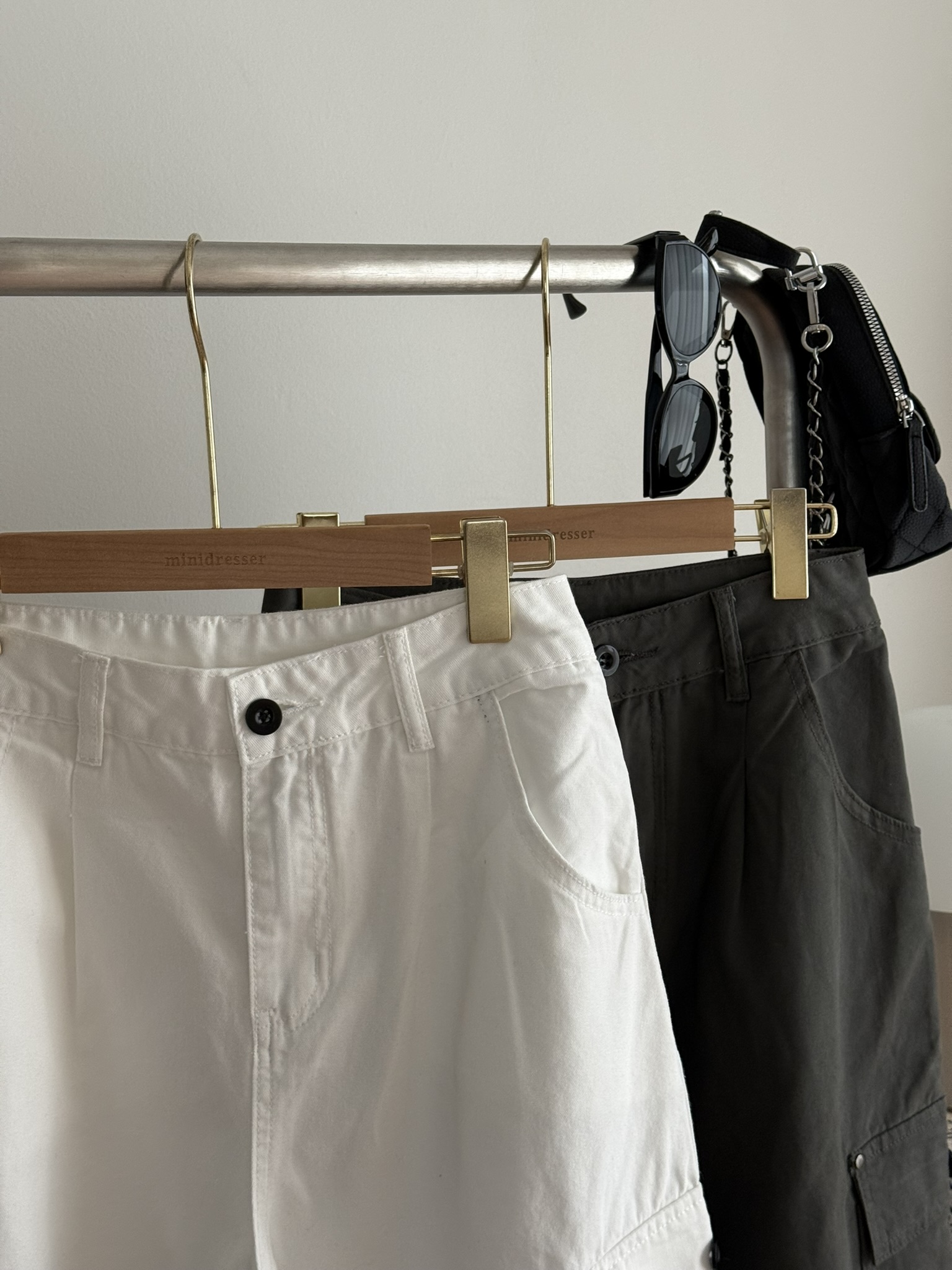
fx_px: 1760
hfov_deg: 30.3
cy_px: 635
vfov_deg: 39.7
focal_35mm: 48
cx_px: 476
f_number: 1.78
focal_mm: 6.76
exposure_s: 1/60
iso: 125
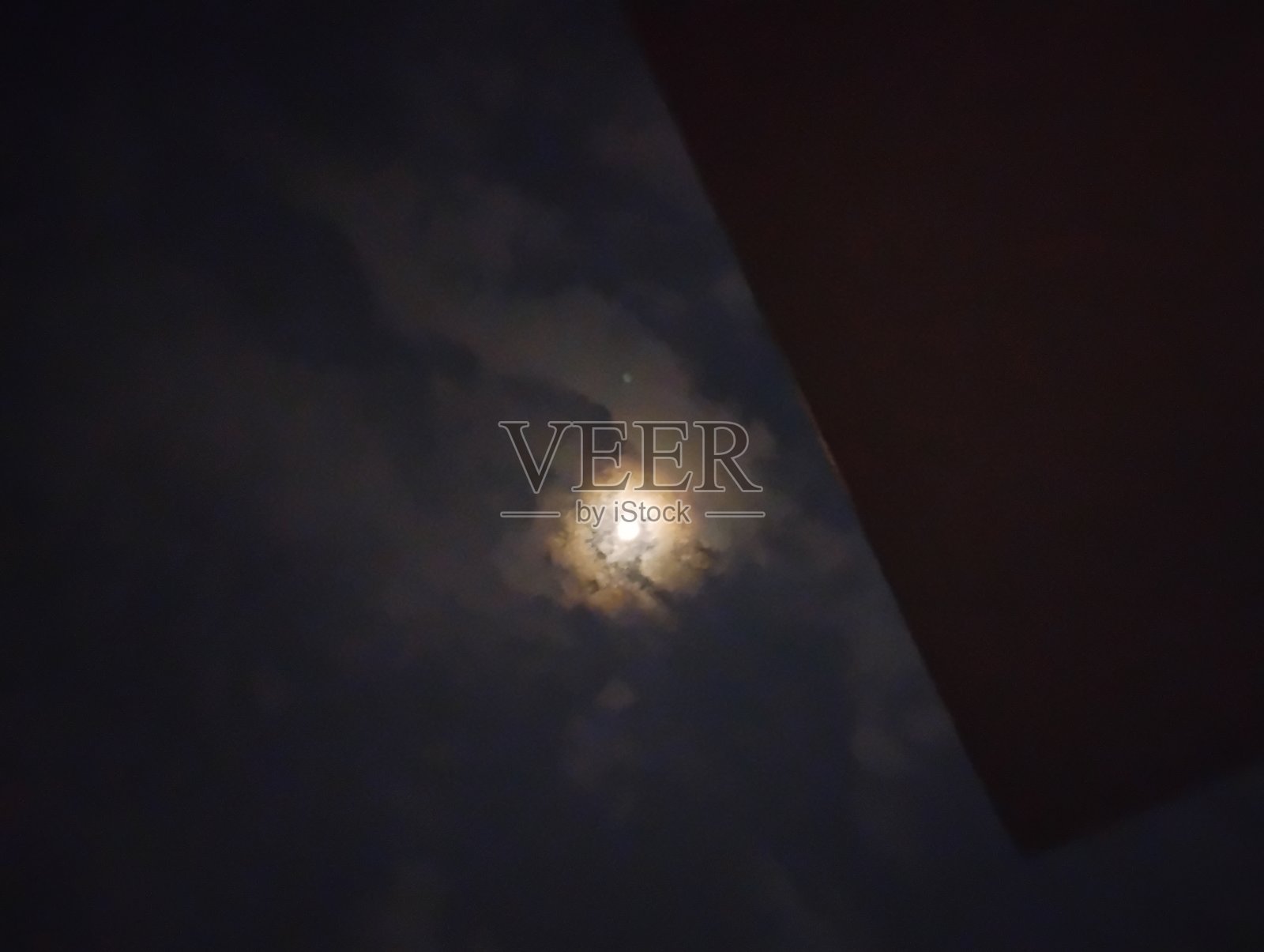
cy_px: 476
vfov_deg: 49.9
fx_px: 1024
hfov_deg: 63.4
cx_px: 632
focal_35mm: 28
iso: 19968
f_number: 1.8
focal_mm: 4.26
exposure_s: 1/15
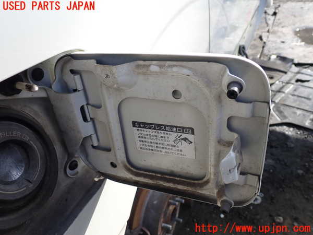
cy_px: 118
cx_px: 156
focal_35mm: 30
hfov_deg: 60.0
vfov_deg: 46.8
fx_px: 271
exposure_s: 1/400
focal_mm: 5.4
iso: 100
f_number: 3.2
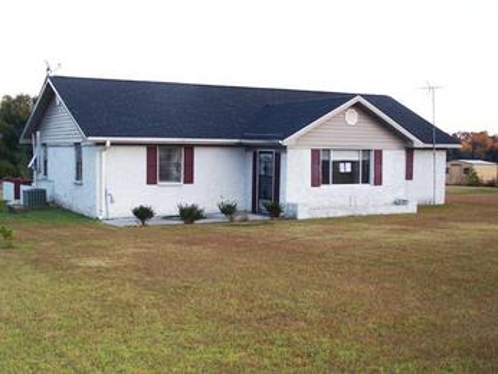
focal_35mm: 51
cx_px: 249
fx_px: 734
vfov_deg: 28.6
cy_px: 187
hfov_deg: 37.5
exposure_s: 1/100
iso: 140
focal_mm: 8.5
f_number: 3
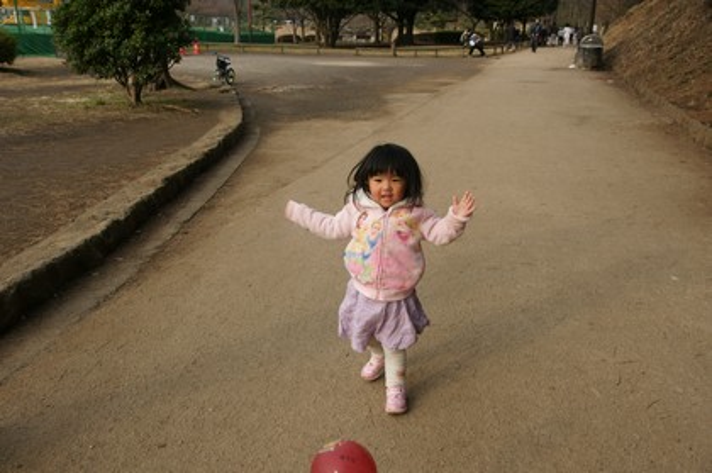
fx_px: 711
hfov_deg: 53.2
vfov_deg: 36.8
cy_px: 236
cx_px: 356
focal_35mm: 36
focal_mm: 24
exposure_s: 1/250
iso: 200
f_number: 6.3
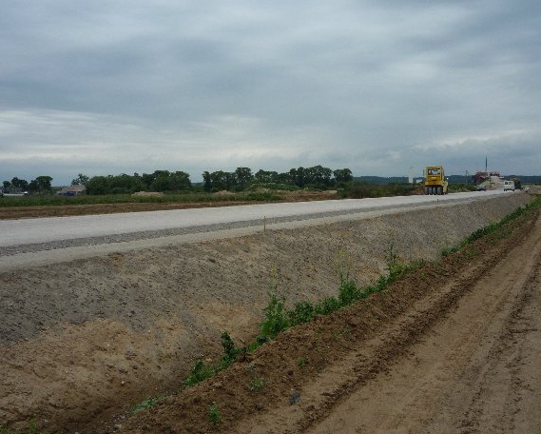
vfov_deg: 41.2
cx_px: 301
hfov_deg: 50.1
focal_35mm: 36
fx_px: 577
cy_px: 219
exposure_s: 1/400
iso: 100
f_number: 4.5
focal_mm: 5.2
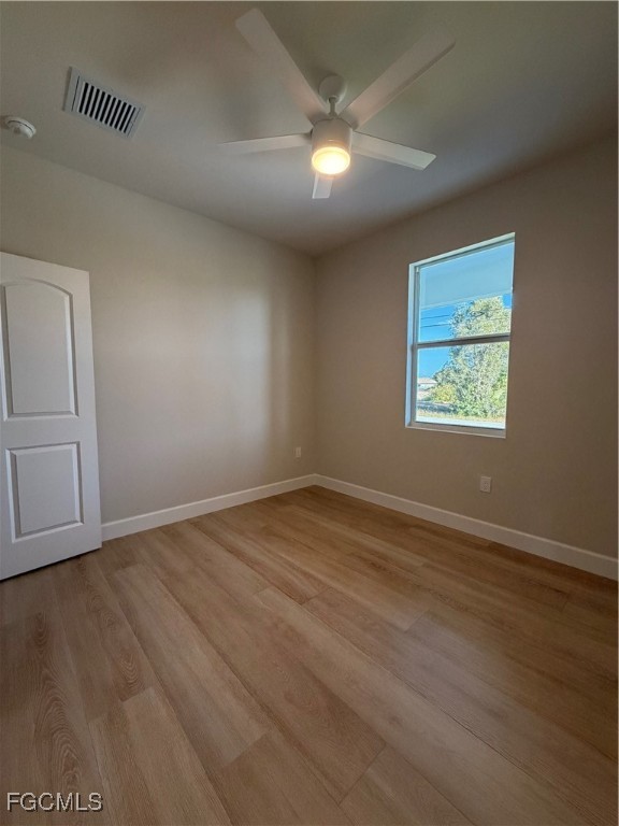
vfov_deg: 102.1
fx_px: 334
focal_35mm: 14
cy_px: 413
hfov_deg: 85.7
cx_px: 310
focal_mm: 2.22
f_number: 2.2
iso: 320
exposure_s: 1/120
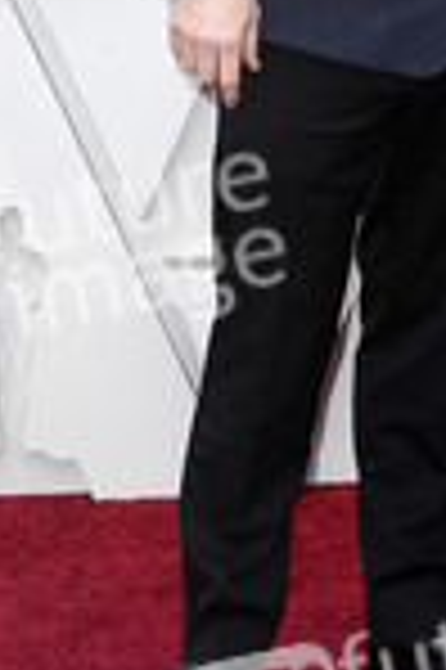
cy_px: 36
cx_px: 547
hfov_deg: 8.1
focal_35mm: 167
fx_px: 3110
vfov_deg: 12.2
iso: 800
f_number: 8
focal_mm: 62
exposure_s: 1/250
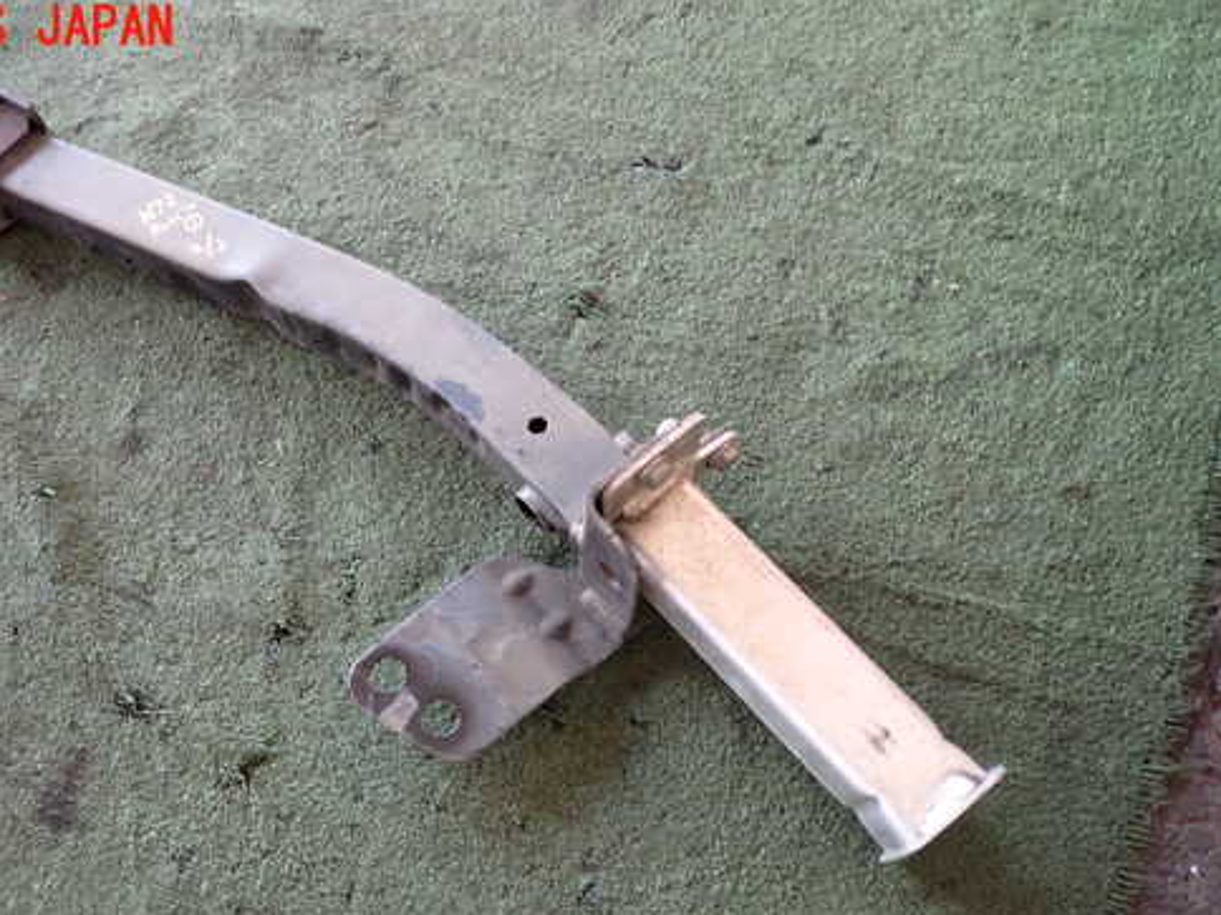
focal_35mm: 31
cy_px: 565
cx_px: 472
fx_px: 1093
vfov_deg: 45.1
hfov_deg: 57.8
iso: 200
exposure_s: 1/60
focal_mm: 4.5
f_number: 2
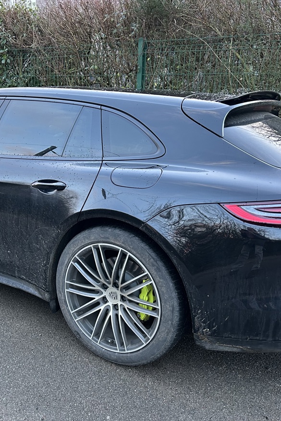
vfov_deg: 51.9
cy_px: 215
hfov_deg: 35.4
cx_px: 81
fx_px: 433
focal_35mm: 37
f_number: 1.5
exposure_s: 1/60
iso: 200
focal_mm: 5.7
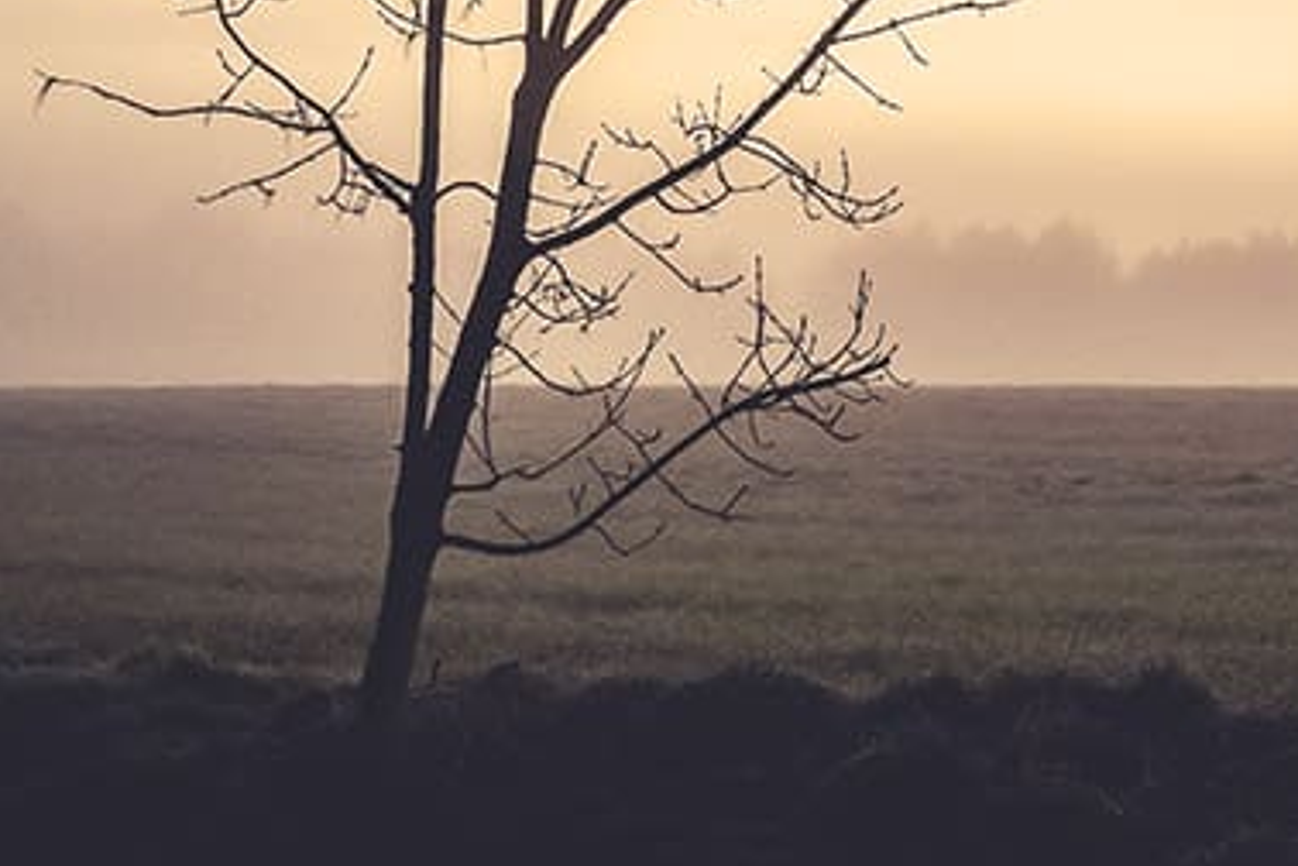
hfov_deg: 26.1
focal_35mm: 74
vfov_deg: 17.4
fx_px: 2668
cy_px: -211
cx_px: 1246
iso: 6400
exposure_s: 1/160
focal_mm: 28
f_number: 2.8
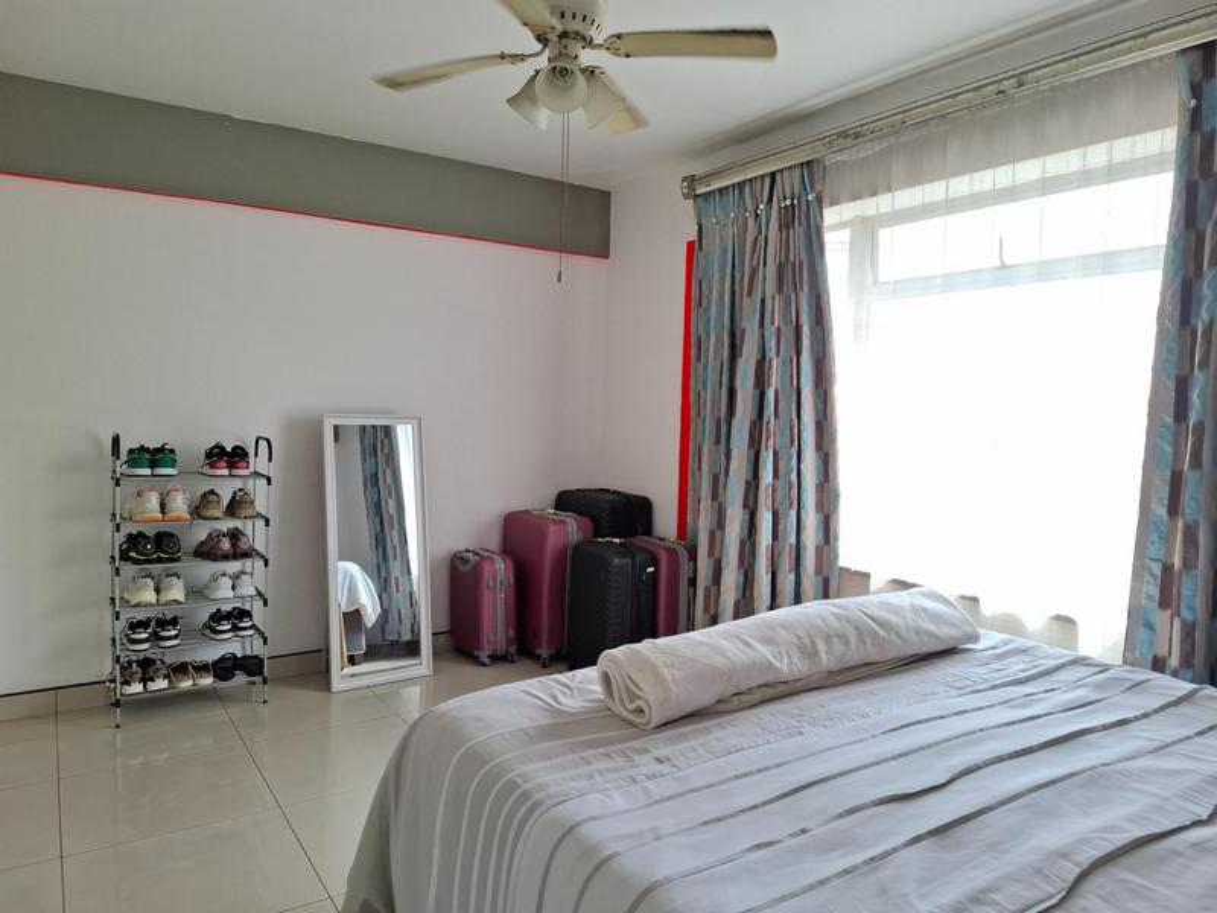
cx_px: 608
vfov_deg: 58.9
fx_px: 809
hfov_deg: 73.9
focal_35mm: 23
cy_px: 456
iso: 50
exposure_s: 1/114
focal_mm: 5.54
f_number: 1.8
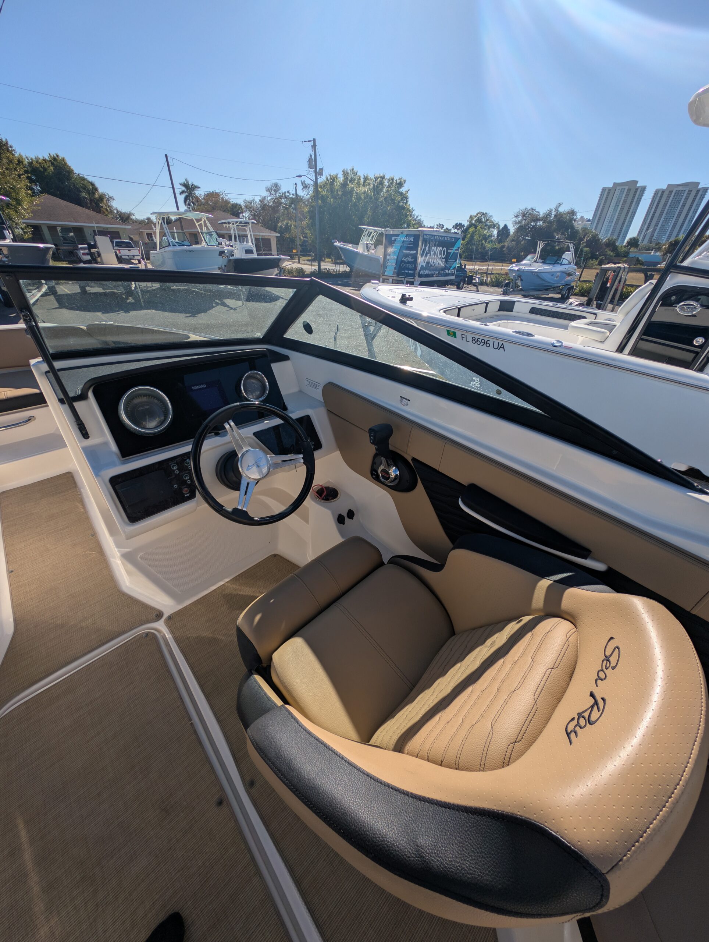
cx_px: 354
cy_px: 471
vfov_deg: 110.5
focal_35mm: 12
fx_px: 327
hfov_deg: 94.6
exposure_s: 1/2433
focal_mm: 2.23
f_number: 1.95
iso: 37
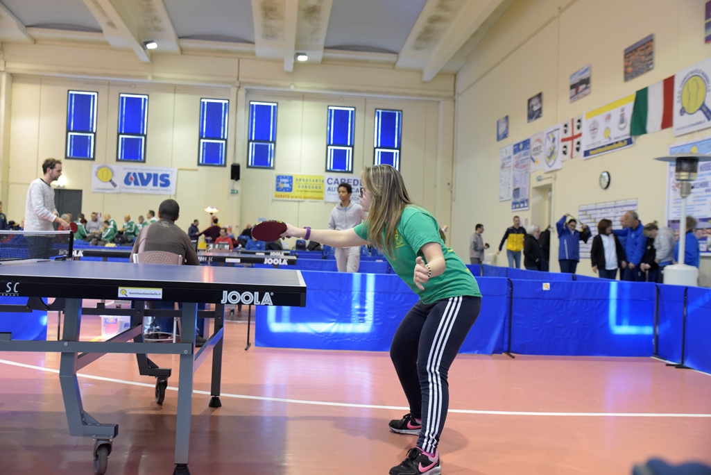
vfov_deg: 38.9
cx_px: 356
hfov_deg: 55.8
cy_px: 238
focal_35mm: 34
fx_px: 672
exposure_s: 1/100
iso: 3200
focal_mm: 34
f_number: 4
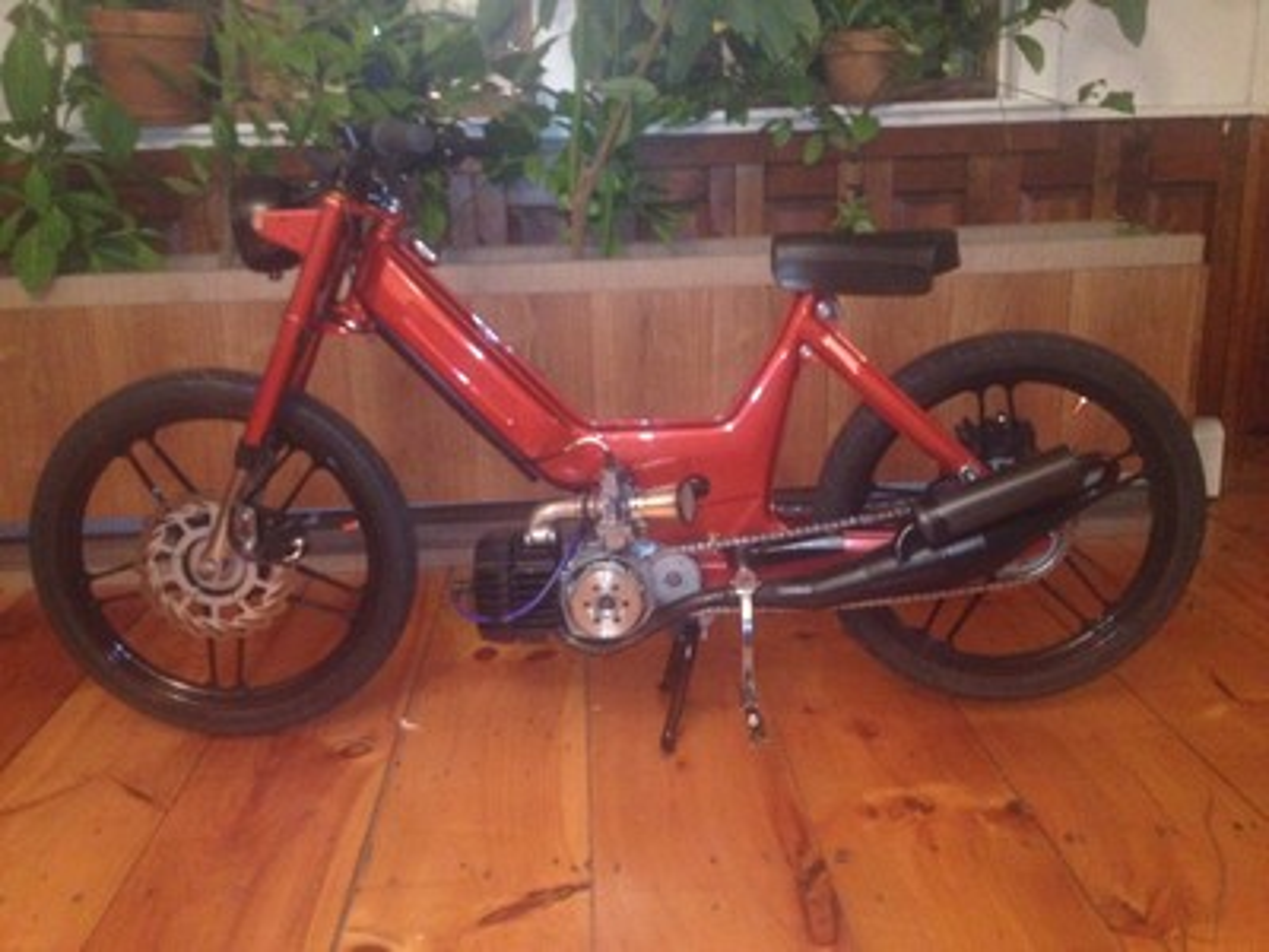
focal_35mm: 35
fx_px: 1283
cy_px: 476
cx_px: 634
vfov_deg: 40.7
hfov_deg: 52.6
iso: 400
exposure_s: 1/16
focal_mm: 4.28
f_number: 2.4
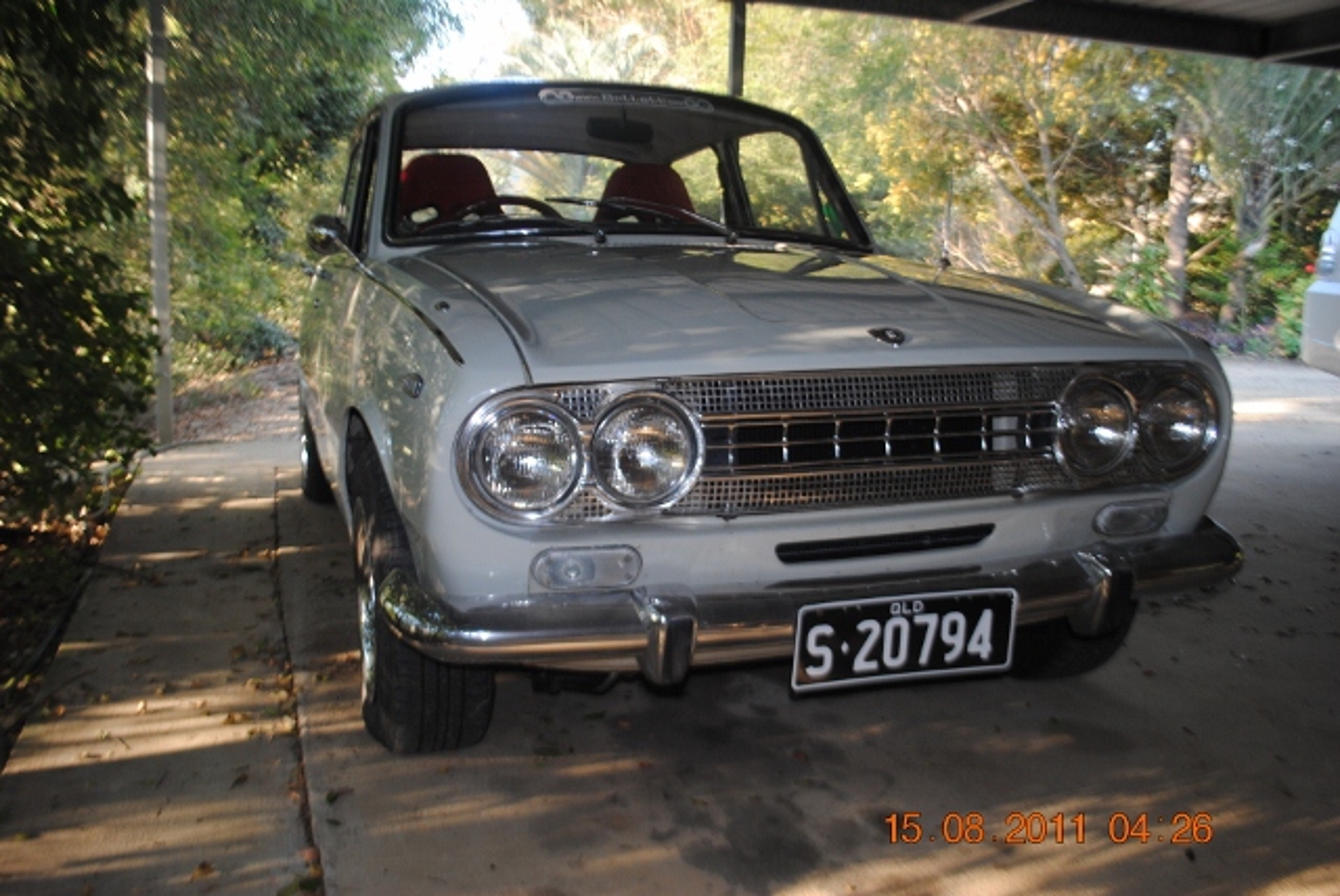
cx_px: 670
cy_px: 448
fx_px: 1229
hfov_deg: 57.2
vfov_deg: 40.0
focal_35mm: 33
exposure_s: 1/60
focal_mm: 22
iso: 200
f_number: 4
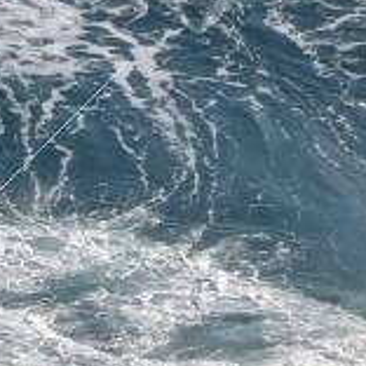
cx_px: -127
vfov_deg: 4.0
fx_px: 5263
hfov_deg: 4.0
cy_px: 648
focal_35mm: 440
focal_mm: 41.4
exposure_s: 1/1250
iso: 500
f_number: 8
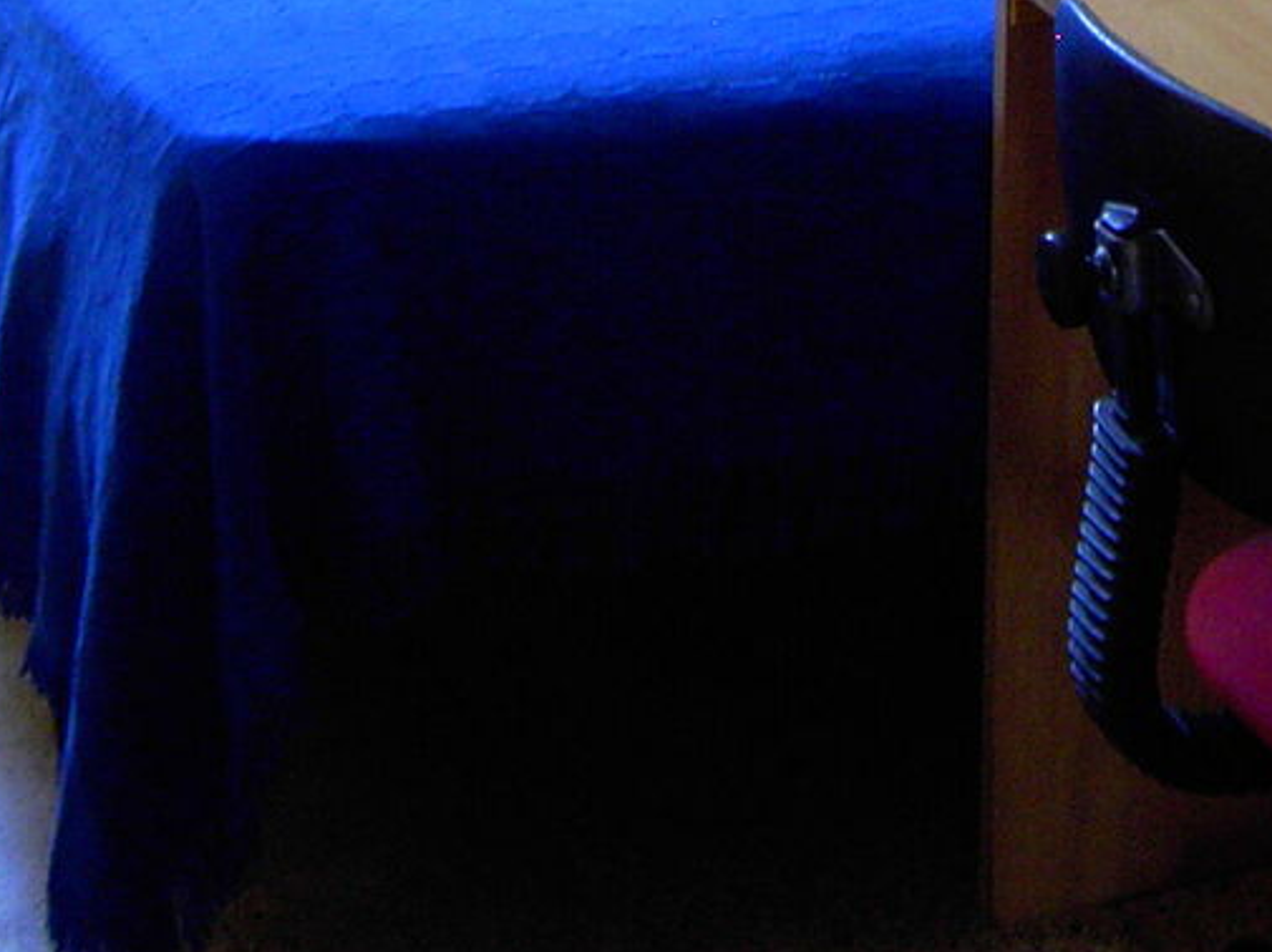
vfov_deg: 12.8
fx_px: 4076
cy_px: -330
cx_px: 975
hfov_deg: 17.6
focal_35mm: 111
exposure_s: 1/25
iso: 200
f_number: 2.8
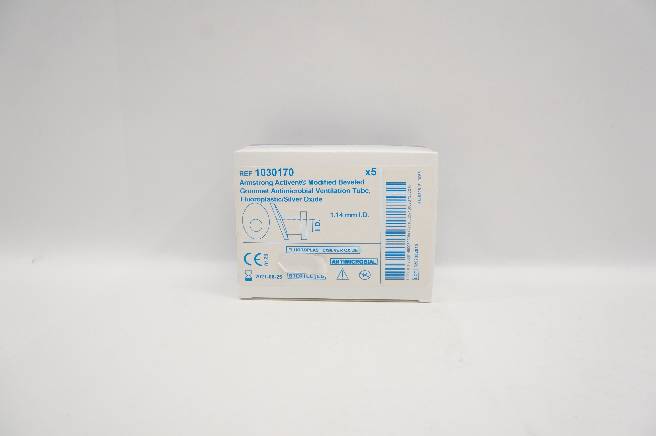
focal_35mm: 27
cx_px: 328
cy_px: 218
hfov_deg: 67.4
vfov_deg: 47.8
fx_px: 491
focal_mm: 18
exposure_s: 1/200
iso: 800
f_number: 6.3
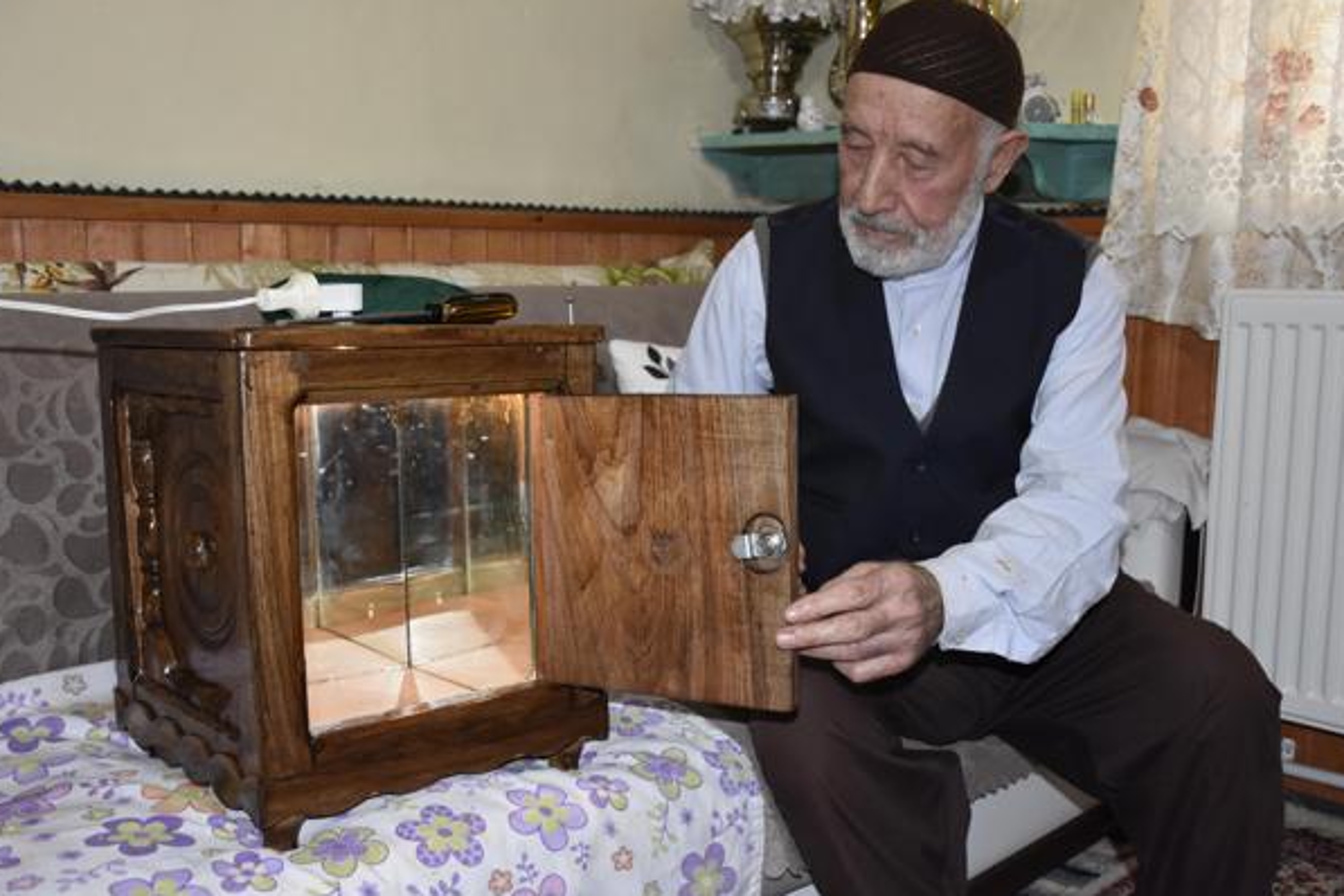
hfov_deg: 53.8
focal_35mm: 36
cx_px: 677
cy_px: 441
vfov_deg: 37.3
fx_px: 1326
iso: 800
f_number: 3.8
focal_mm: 23
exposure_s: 1/60
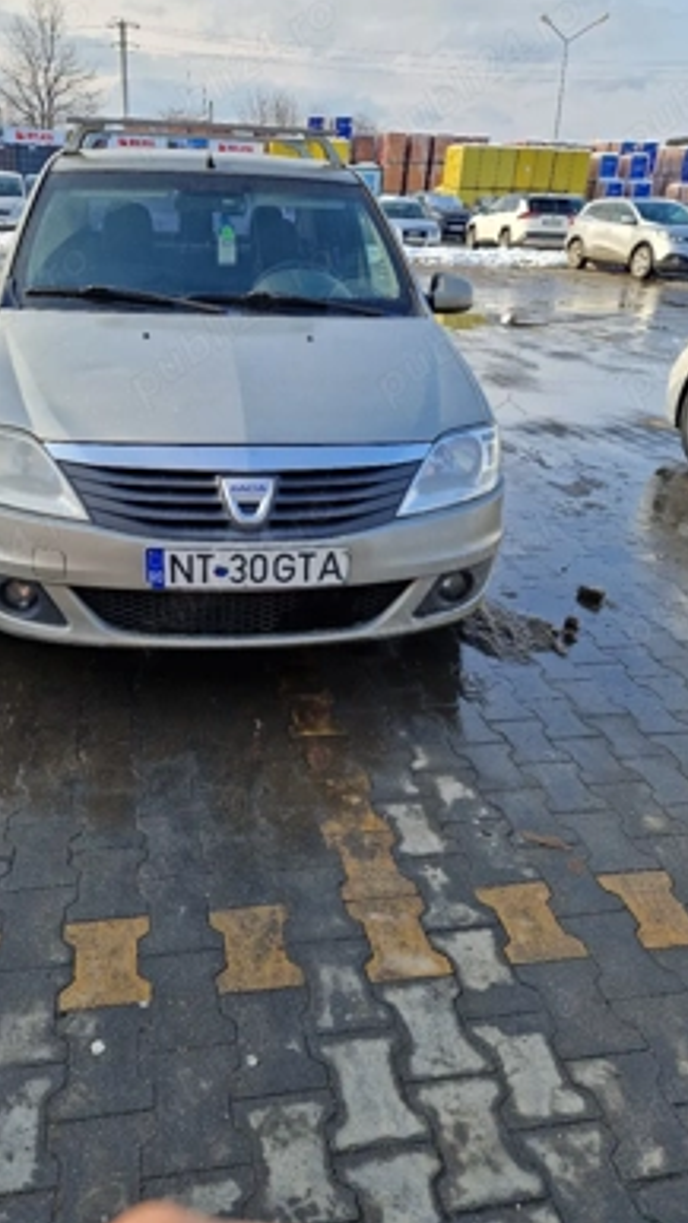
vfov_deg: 71.9
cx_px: 295
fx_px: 844
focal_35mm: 26
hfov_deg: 44.3
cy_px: 608
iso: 50
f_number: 1.8
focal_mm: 5.4
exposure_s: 1/500
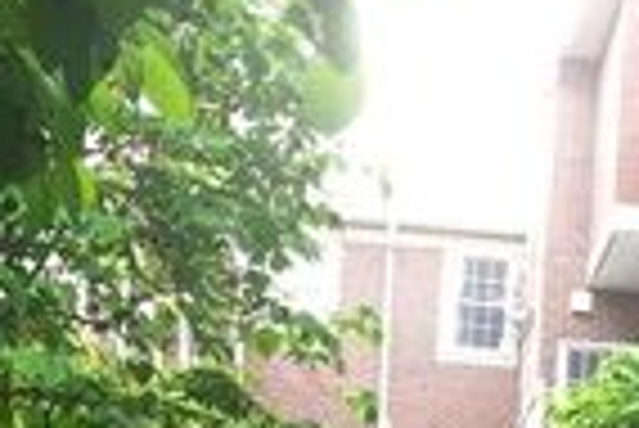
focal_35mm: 106
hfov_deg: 19.1
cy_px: 710
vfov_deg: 12.1
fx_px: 1883
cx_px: 472
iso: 32
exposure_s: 1/40
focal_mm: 4.15
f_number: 2.2
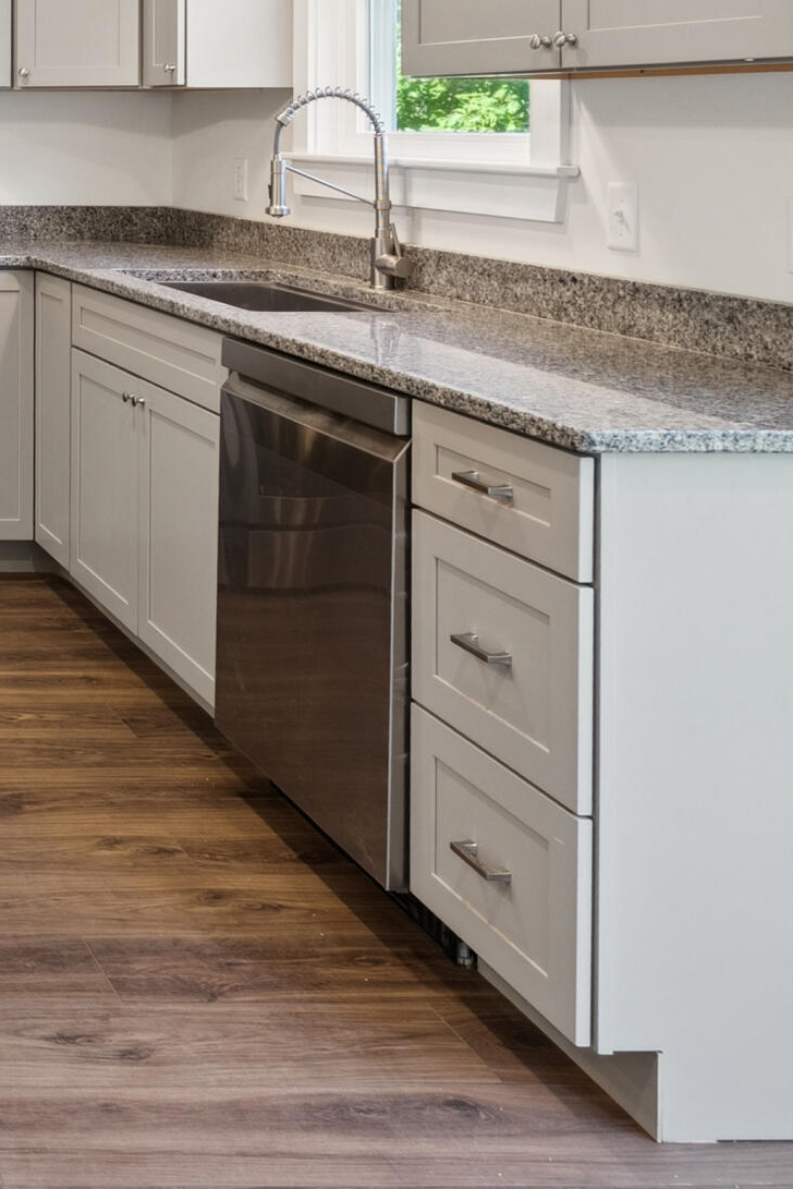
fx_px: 1498
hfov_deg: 23.3
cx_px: -424
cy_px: 113
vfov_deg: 40.0
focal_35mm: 45
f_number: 7.1
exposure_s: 1/8
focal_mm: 16.5
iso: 320
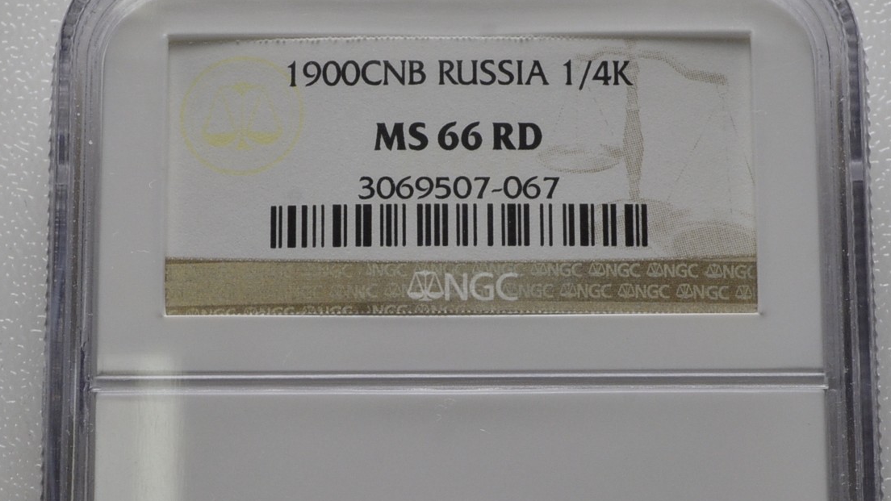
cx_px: 480
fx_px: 2646
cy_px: 511
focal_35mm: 112
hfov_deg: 19.1
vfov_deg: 10.7
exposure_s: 1/250
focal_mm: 32
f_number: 14
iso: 400
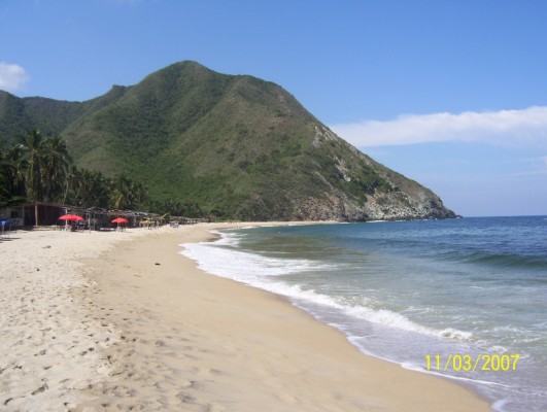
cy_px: 206
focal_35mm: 36
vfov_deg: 39.8
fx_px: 570
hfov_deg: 51.3
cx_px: 274
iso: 80
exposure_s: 1/800
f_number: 4.8
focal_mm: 6
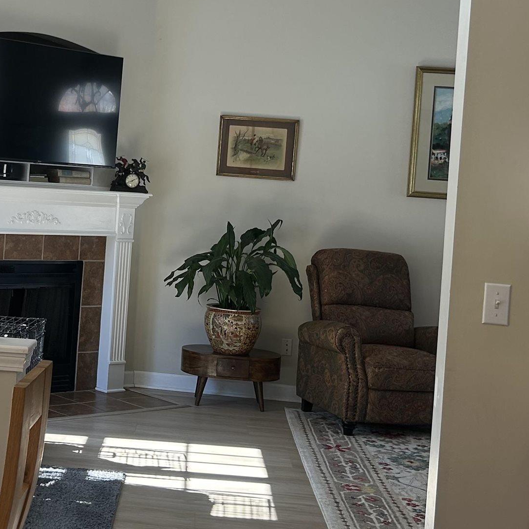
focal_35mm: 65
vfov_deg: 26.3
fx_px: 1124
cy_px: 164
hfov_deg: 26.0
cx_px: 98
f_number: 1.5
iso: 40
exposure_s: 1/146
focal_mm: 5.7
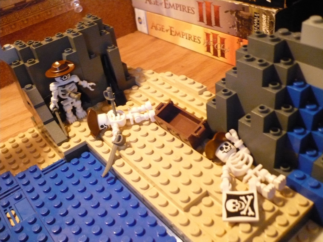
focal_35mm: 35
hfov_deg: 52.6
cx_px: 162
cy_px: 121
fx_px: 327
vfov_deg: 40.7
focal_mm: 5.8
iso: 400
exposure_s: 1/6
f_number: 2.8
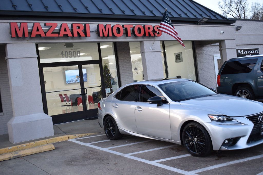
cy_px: 88
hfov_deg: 47.9
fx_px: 296
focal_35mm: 40
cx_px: 132
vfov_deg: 33.0
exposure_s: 1/80
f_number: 4.5
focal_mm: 27
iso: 400
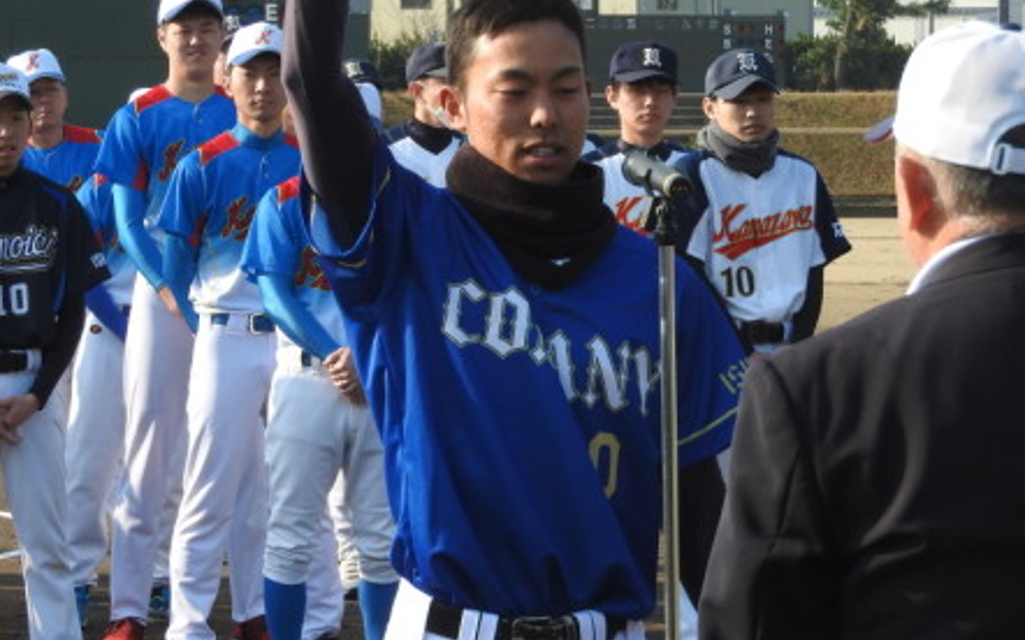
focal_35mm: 180
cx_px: 468
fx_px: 5027
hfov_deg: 11.6
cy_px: 308
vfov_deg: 7.3
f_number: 5
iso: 100
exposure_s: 1/250
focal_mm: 22.4
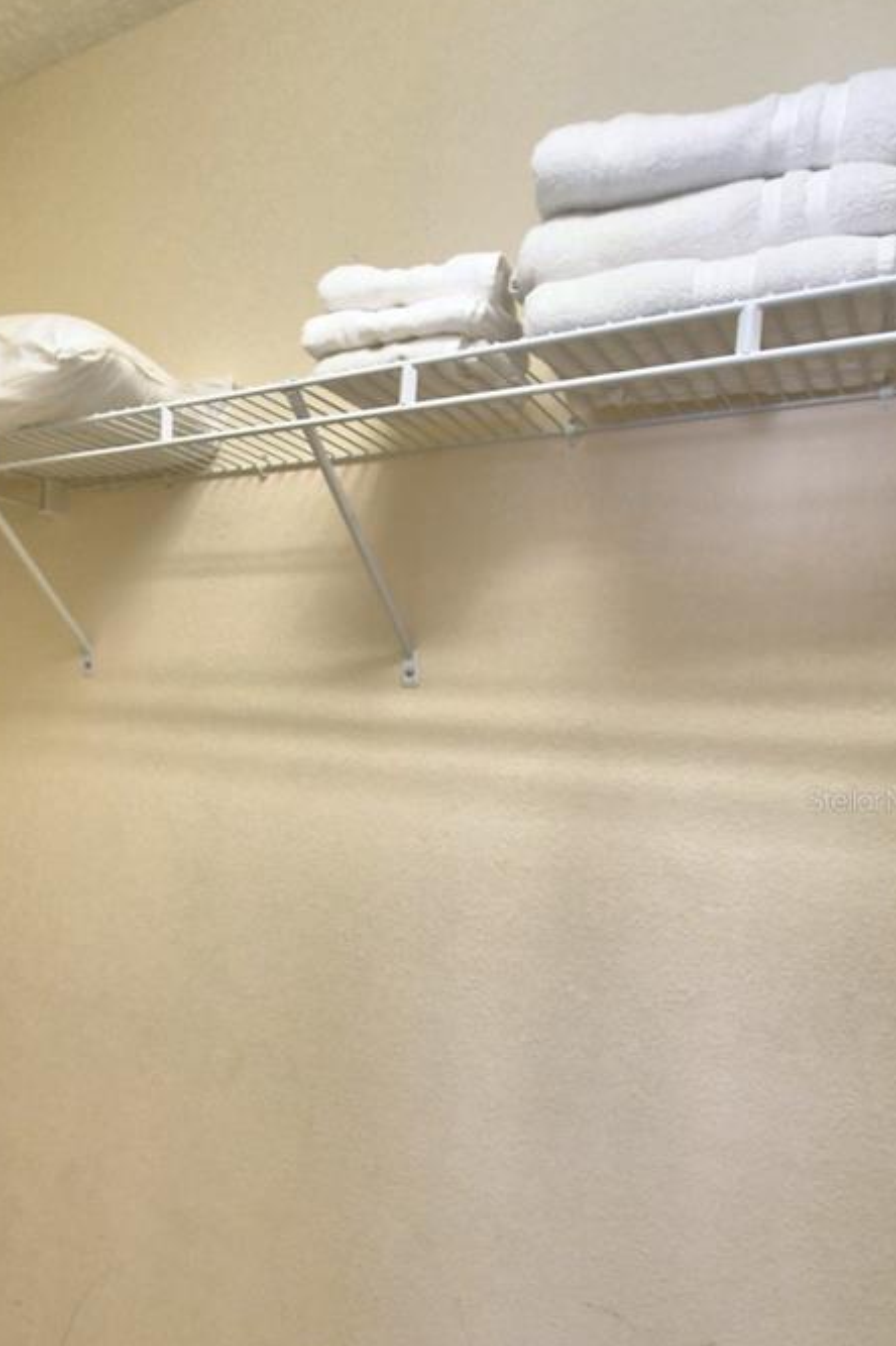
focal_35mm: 27
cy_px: 799
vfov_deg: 66.8
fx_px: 1009
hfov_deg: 44.6
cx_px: 135
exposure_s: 1/30
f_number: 4.5
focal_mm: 10
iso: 560
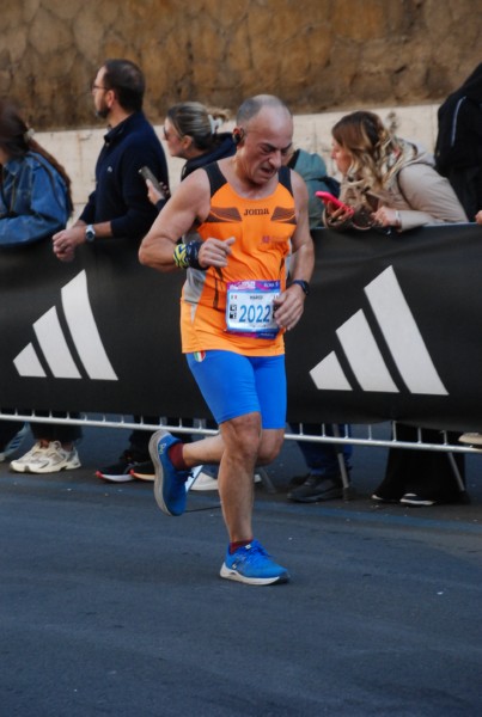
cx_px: 241
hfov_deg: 10.2
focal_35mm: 135
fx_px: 2697
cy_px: 358
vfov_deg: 15.2
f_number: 5.6
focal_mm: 90
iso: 1000
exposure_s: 1/400
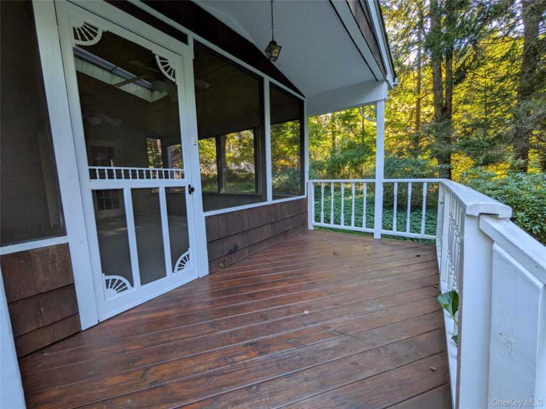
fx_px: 221
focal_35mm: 14
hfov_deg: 102.1
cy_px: 204
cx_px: 273
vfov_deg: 85.7
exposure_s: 1/100
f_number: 2.2
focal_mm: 1.83
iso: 66
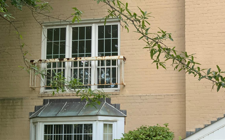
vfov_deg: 23.0
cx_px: 179
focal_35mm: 55
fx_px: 337
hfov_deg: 35.7
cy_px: 124
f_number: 1.8
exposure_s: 1/130
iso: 16
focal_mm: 3
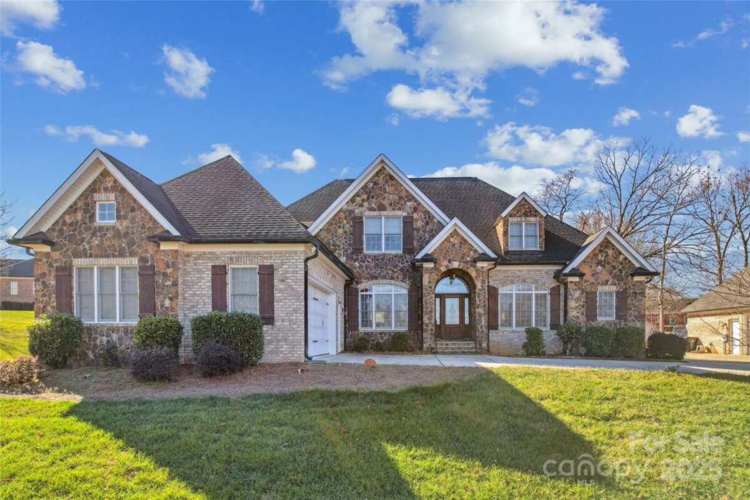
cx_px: 375
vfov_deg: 57.2
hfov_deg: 78.6
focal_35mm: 22
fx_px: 458
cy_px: 250
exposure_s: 1/80
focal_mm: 8.4
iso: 100
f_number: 2.8
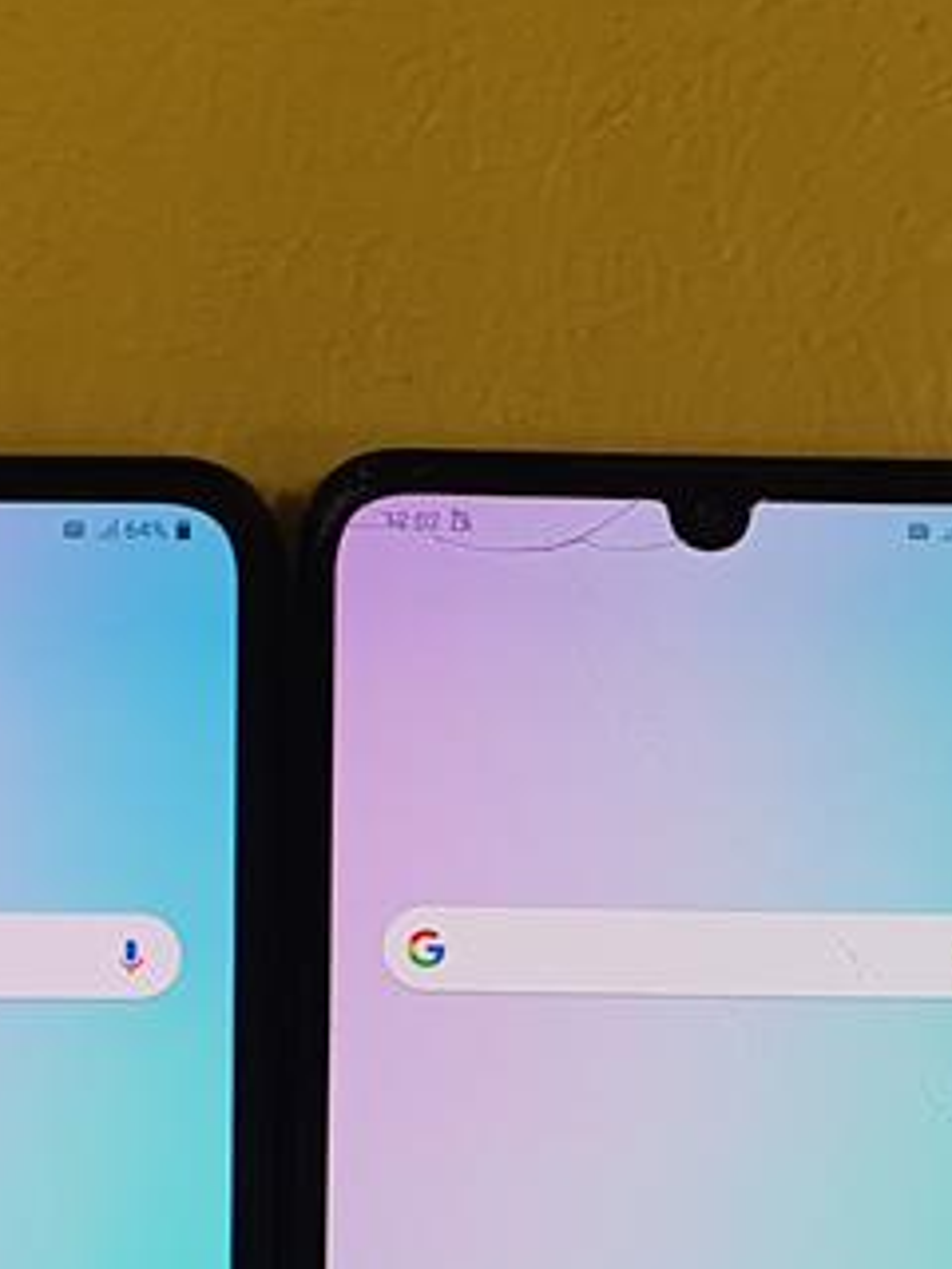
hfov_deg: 14.1
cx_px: 825
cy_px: 1376
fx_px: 3814
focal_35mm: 104
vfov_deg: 18.2
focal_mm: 4.3
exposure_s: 1/120
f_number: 2.4
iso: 80
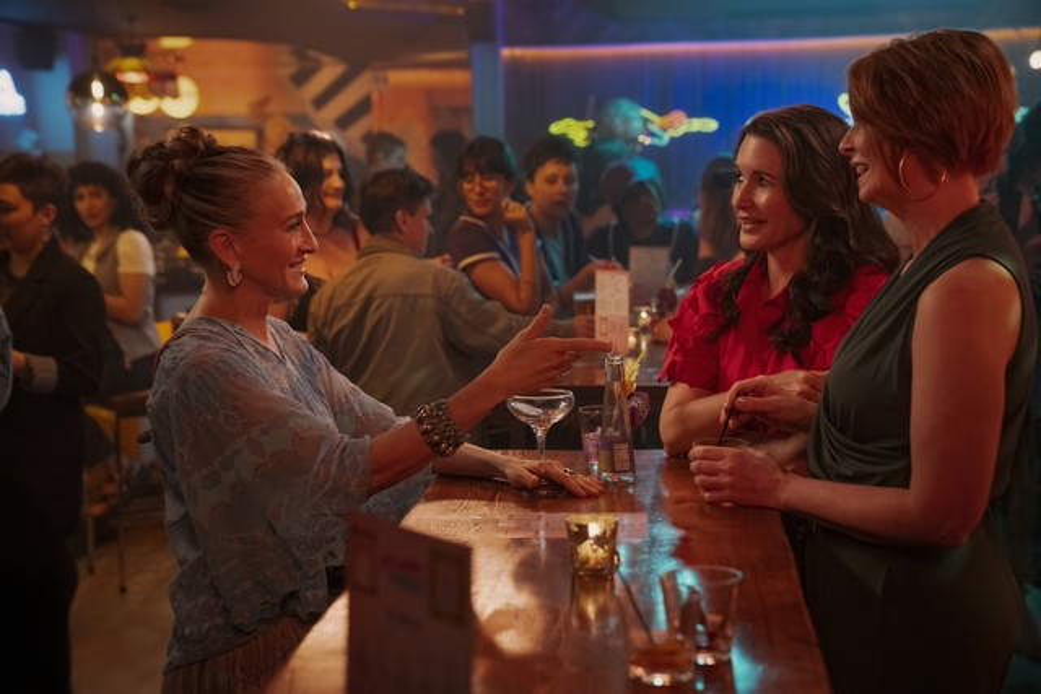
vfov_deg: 22.3
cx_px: 520
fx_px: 1764
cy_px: 347
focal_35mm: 61
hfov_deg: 32.9
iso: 8000
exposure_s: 1/160
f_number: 4
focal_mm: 61
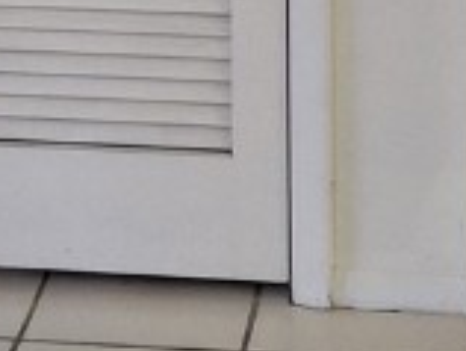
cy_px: -625
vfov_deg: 8.1
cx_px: 292
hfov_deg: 12.2
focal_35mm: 162
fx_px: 2184
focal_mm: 4.69
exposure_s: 1/60
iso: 250
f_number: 1.8
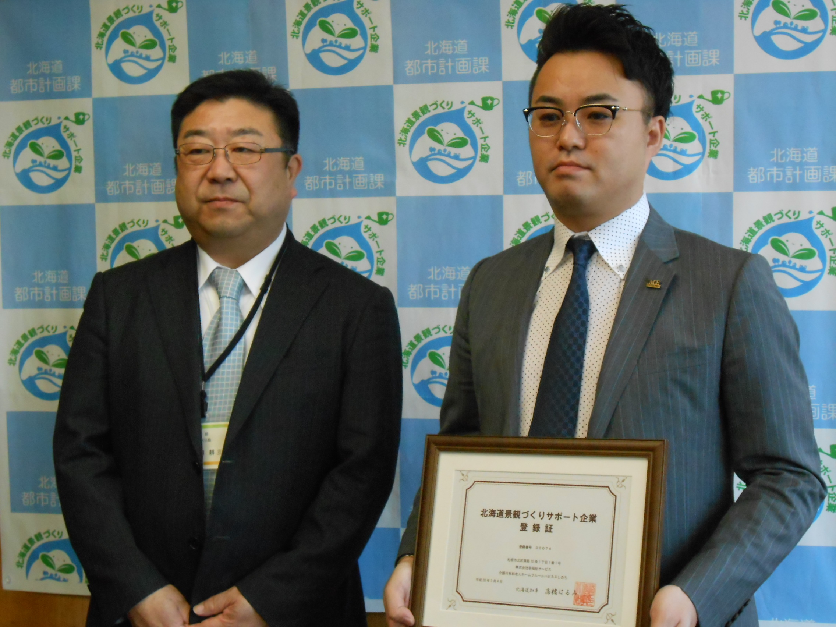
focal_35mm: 63
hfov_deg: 30.7
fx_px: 1521
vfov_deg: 23.3
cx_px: 418
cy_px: 314
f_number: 5.6
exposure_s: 1/125
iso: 640
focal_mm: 11.3
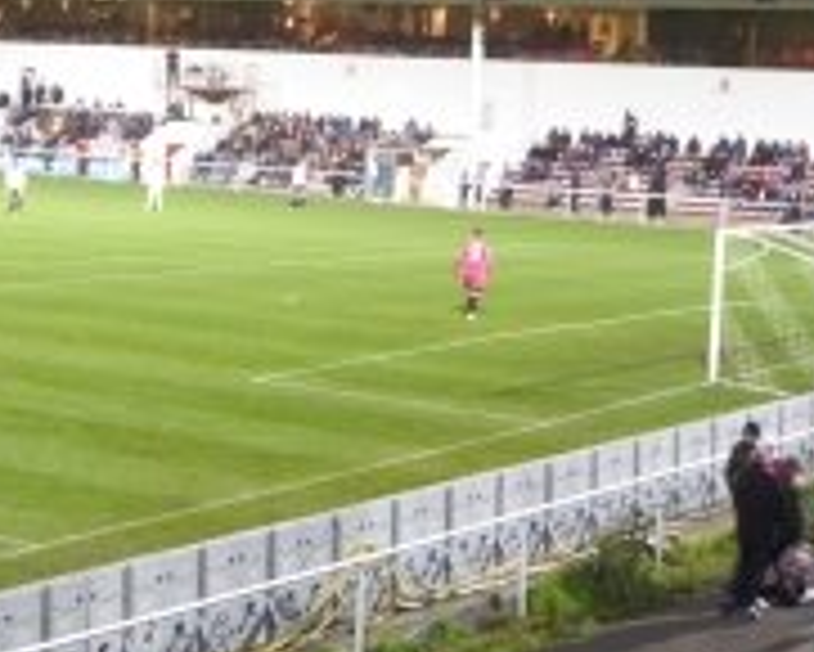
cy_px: 252
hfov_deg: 21.0
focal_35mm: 90
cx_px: 166
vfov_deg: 17.1
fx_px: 2169
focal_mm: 6.7
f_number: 5
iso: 400
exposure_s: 1/15
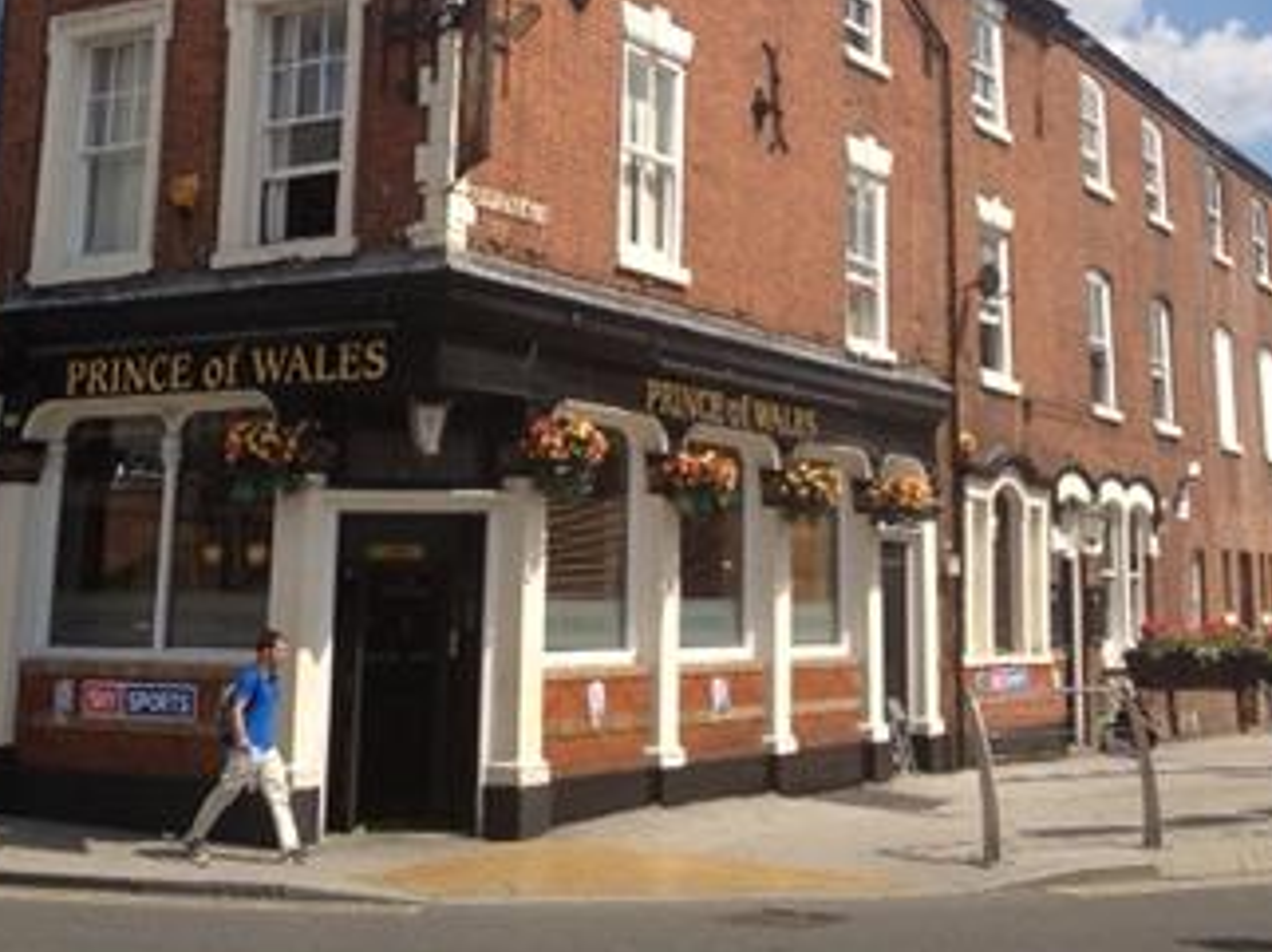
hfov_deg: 33.3
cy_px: 174
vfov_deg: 24.7
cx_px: 614
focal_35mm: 58
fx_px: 2130
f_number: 2.4
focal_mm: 4.28
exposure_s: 1/1623
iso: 50
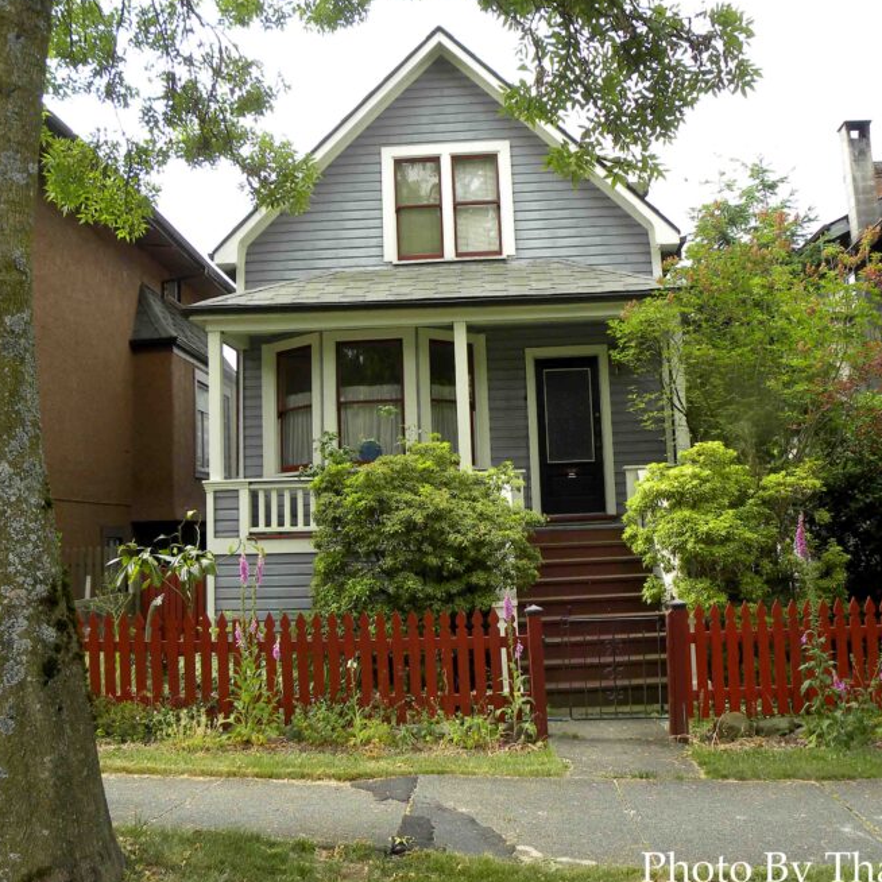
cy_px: 390
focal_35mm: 36
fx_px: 1038
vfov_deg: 46.0
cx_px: 483
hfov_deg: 46.0
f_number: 3.5
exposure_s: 1/110
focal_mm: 4.6
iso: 64
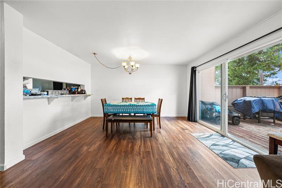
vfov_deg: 90.0
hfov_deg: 112.6
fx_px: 94
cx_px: 141
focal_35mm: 12
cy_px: 94
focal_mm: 12
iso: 400
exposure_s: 1/1.25
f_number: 8
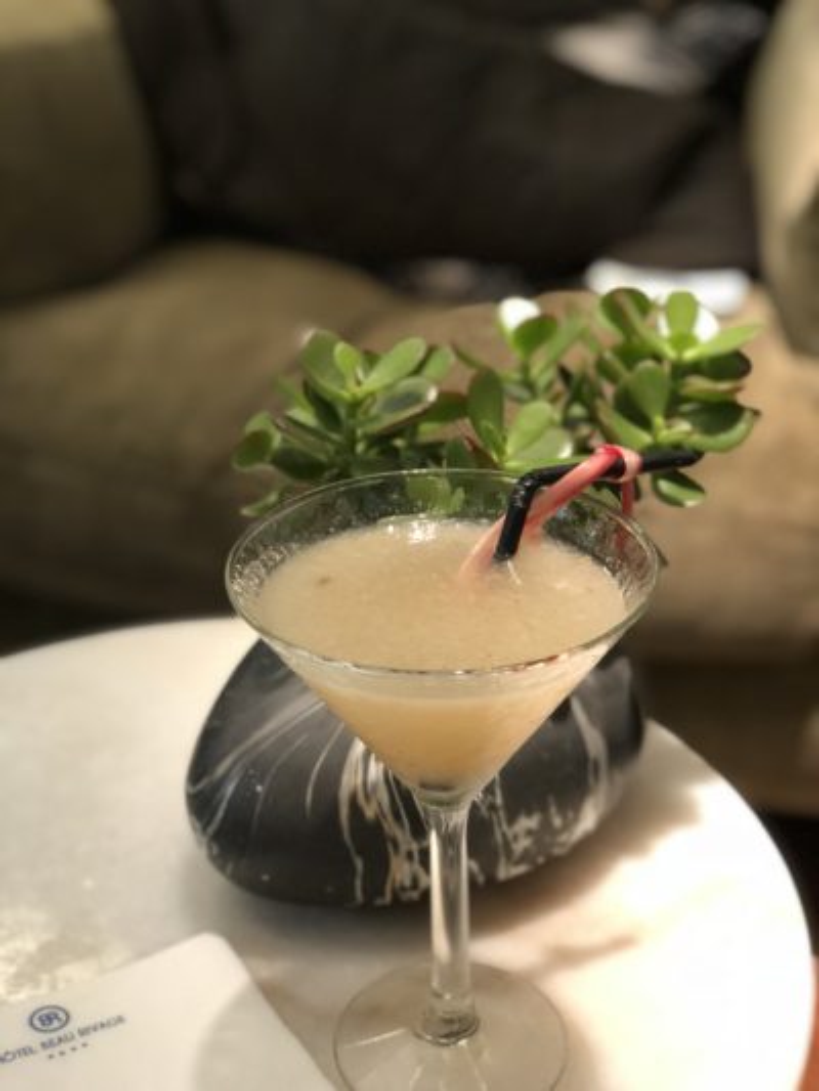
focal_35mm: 52
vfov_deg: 36.8
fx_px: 1640
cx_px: 410
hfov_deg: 28.0
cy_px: 546
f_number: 2.4
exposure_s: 1/13
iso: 160
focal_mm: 6
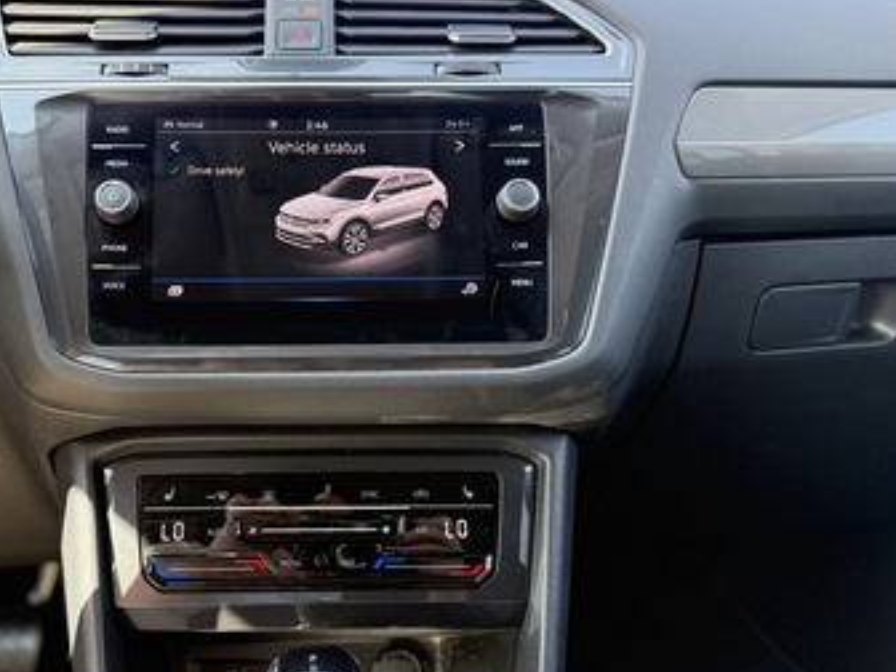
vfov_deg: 46.8
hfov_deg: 59.2
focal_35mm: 30
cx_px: 339
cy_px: 356
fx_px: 777
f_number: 1.78
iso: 400
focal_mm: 6.76
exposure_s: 1/326
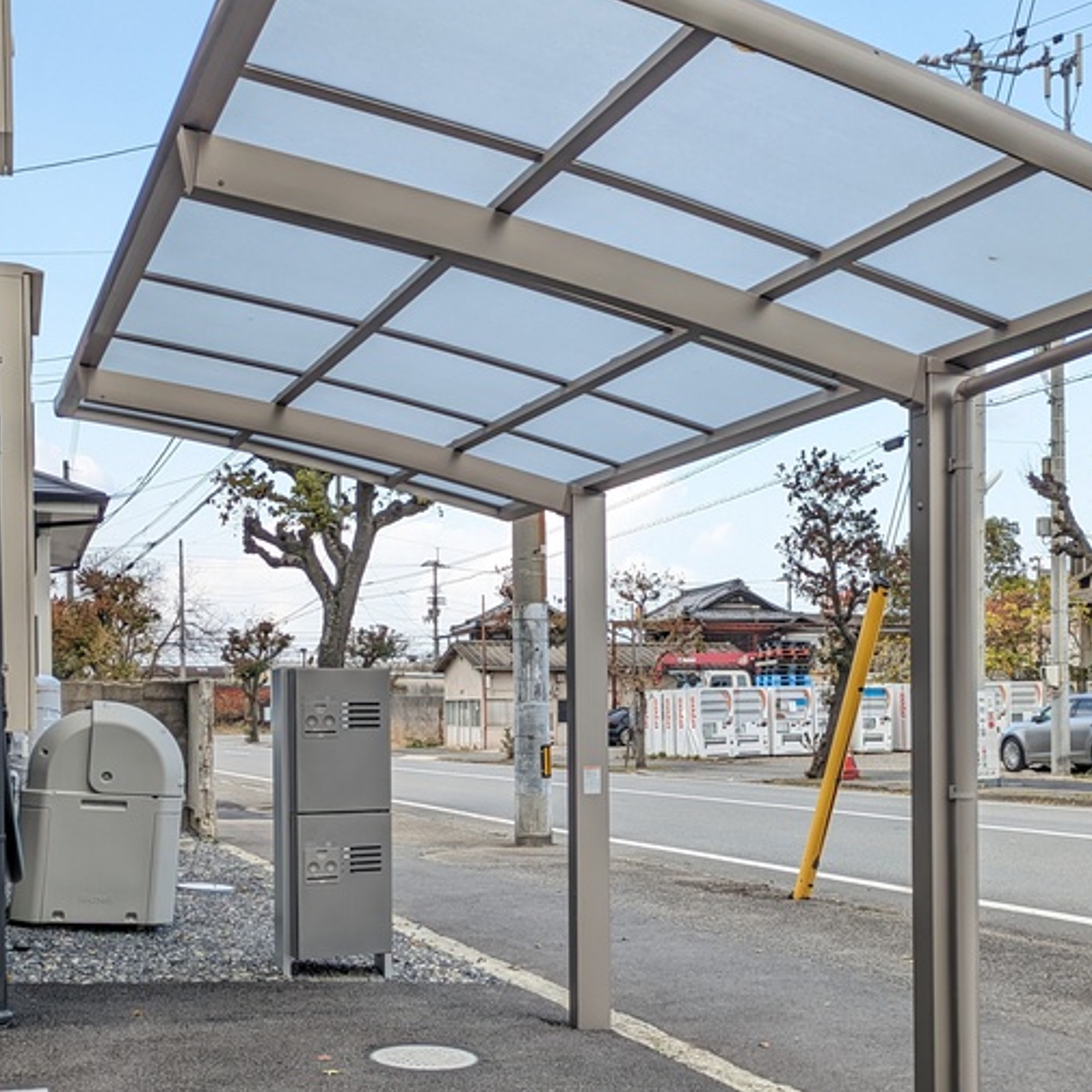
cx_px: 674
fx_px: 1499
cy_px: 722
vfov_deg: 39.6
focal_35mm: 42
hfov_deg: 39.8
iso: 59
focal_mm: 5.43
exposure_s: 1/697
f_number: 1.89
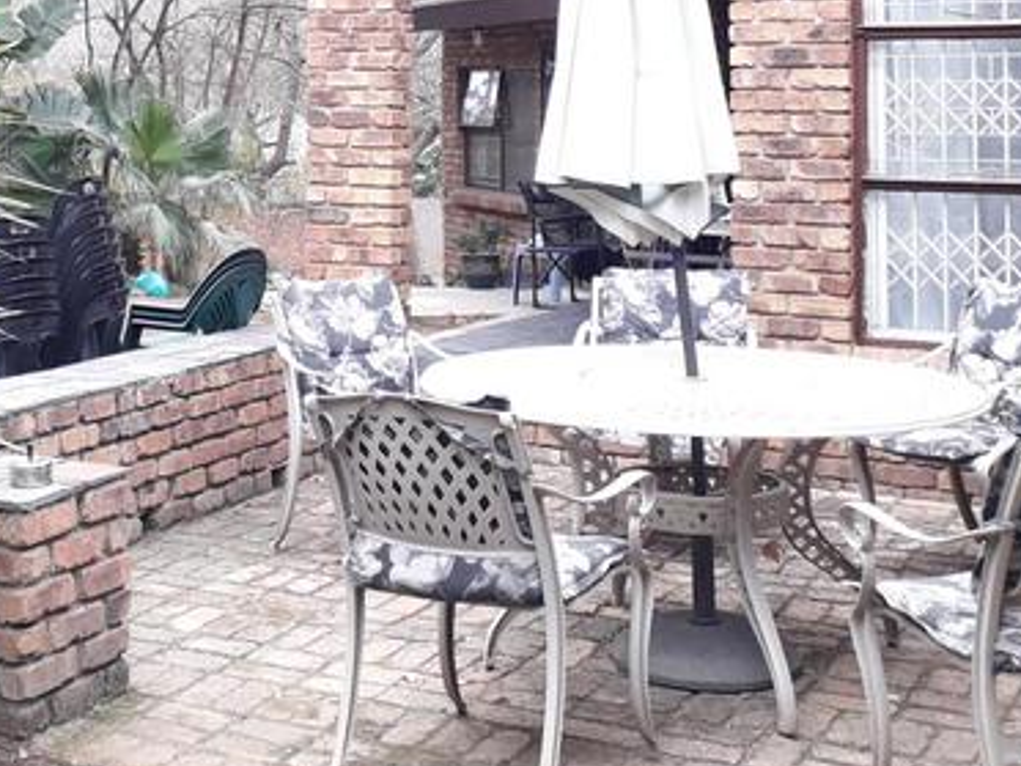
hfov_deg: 32.4
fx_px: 1711
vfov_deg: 24.4
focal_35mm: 58
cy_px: 49
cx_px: 225
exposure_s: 1/107
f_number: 1.9
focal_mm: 3.6
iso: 40
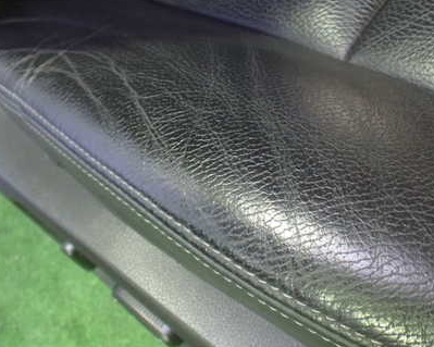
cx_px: 210
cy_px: 150
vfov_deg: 34.1
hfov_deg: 42.0
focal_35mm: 44
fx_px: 565
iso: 1250
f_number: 2.3
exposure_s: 1/30
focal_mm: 5.4
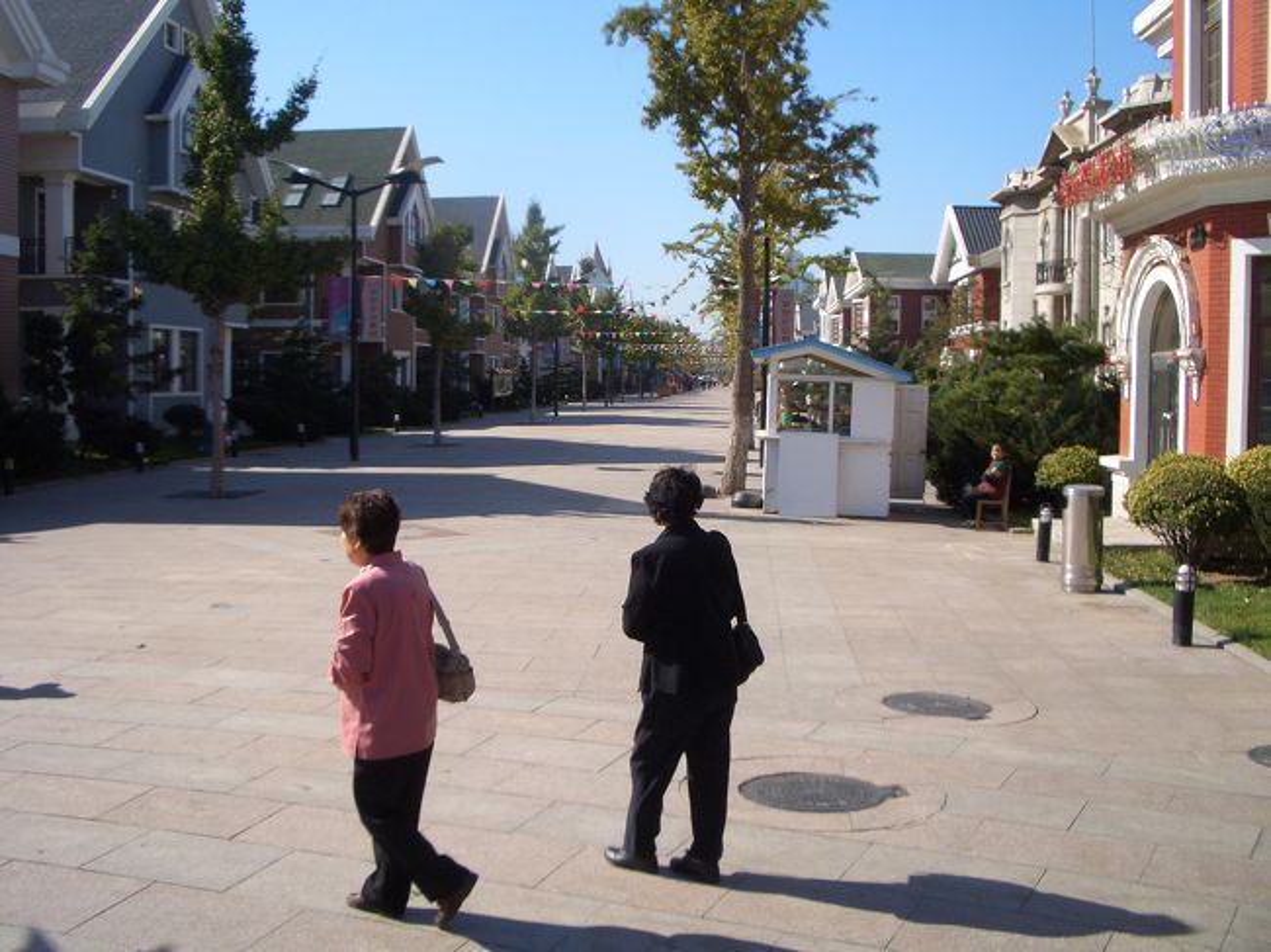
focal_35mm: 35
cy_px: 476
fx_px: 1285
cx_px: 636
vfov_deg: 40.7
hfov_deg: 52.6
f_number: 4.3
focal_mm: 5.8
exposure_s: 1/400
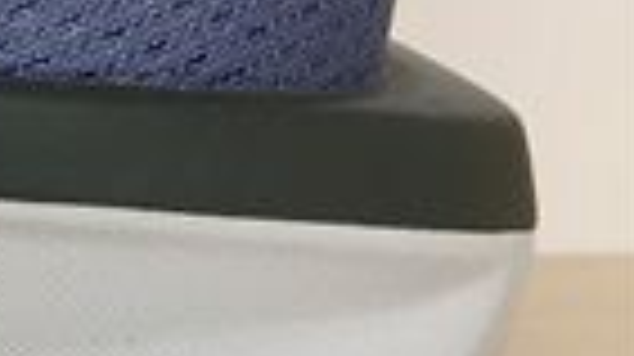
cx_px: -1147
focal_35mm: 179
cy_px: -72
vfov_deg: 6.7
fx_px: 3006
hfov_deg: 9.8
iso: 25
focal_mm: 4.15
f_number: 2.2
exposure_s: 1/120
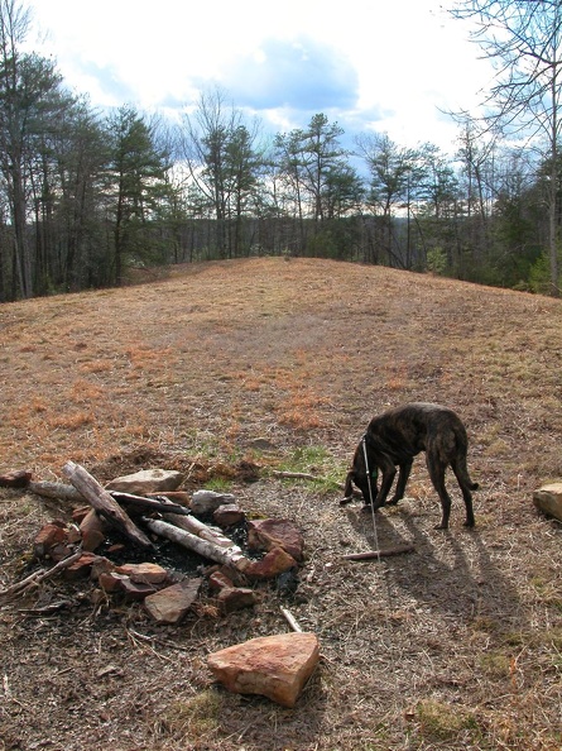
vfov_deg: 54.0
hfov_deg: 41.8
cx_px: 281
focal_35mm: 34
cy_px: 376
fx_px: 737
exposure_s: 1/125
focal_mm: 8.9
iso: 100
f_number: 8
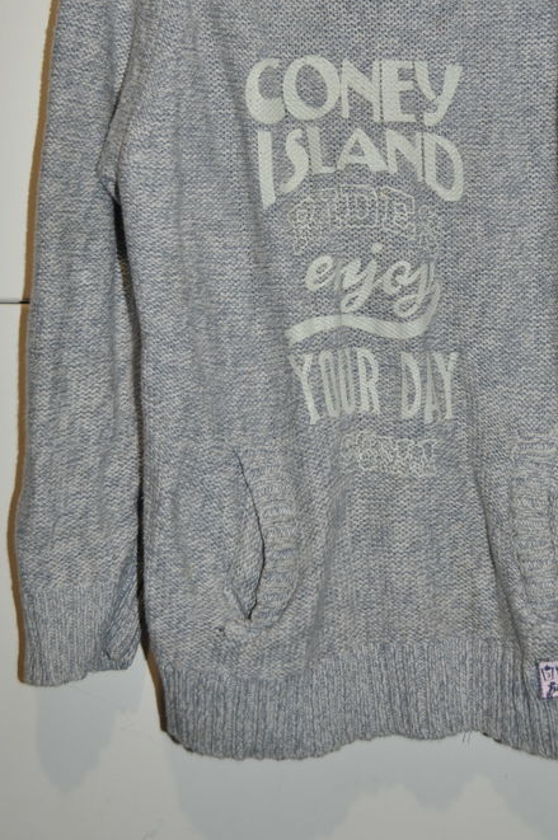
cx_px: 390
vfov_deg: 33.6
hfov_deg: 22.8
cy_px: 268
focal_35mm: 59
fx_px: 1375
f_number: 4.2
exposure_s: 1/60
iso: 800
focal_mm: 26
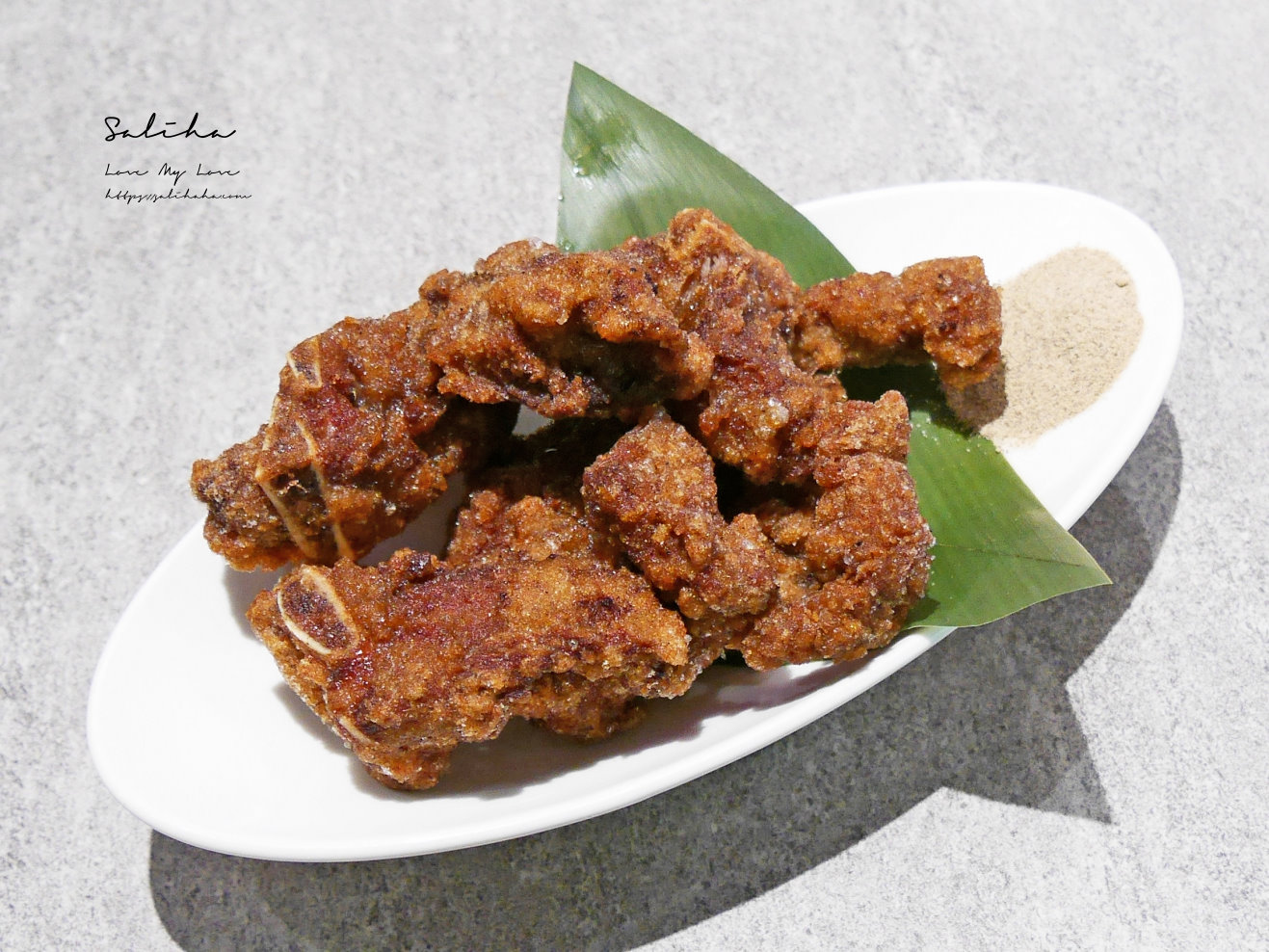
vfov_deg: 21.6
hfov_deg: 28.6
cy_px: 476
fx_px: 2493
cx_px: 634
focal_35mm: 68
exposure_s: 1/60
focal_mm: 17
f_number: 3.7
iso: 1000
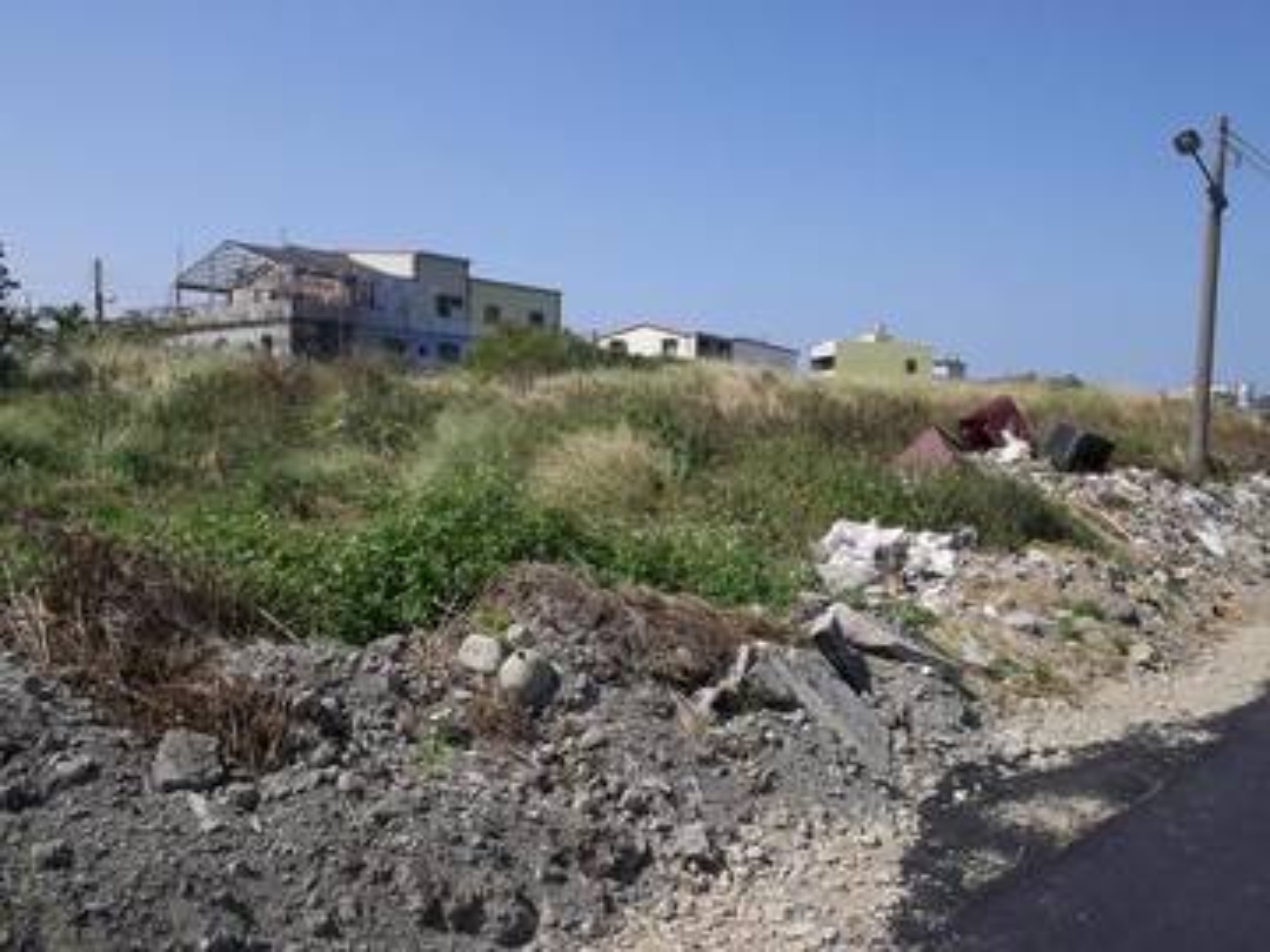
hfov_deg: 61.7
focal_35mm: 29
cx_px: 635
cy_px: 476
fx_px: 1064
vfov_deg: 48.2
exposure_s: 1/500
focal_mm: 4.1
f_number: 5.6
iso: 80
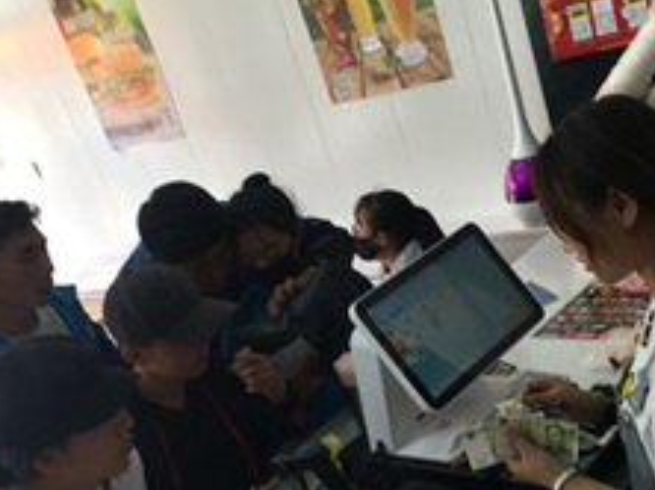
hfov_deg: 38.9
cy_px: 341
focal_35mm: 49
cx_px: 364
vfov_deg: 29.3
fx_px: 926
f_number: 2.2
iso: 25
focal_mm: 4.15
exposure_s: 1/50
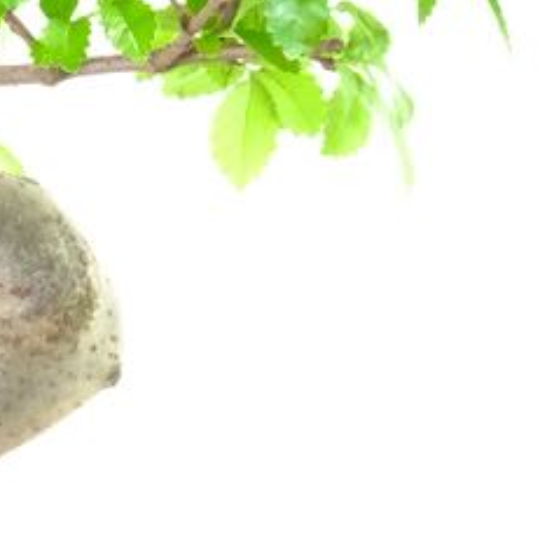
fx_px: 5312
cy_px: 222
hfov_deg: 5.8
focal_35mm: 301
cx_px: -65
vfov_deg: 5.8
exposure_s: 1/30
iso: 2500
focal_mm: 42.9
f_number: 11
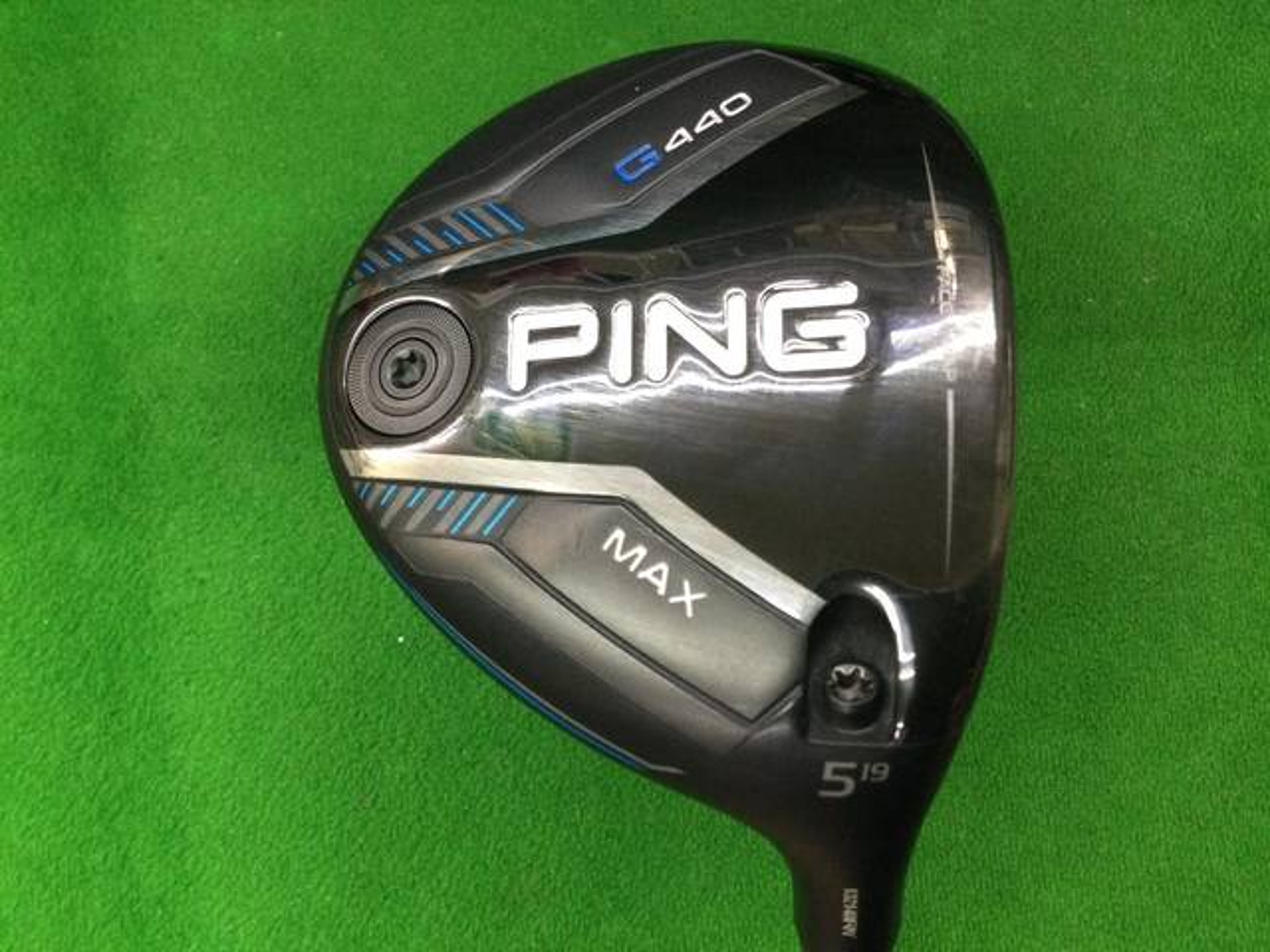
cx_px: 635
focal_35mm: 31
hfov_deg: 58.4
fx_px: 1137
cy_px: 476
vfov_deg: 45.4
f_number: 2.4
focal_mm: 3.3
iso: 125
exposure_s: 1/30
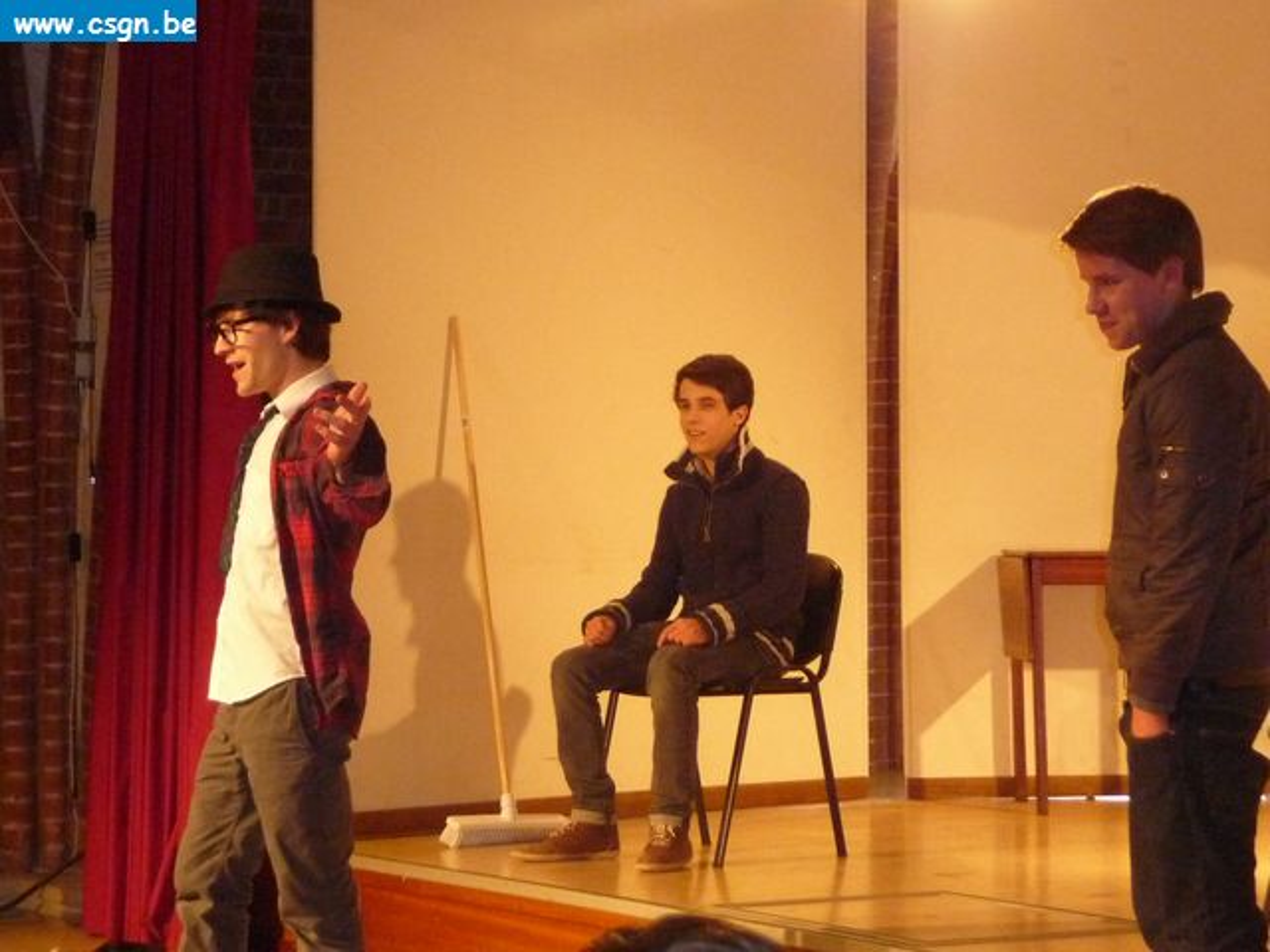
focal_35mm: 105
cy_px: 476
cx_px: 635
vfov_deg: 14.1
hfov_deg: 18.7
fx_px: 3852
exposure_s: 1/40
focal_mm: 13.1
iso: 640
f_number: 4.6
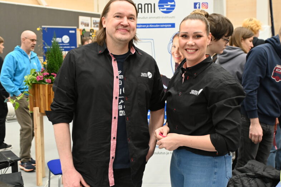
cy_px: 90
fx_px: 367
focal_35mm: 47
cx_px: 137
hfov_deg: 41.9
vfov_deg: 28.7
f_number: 2.8
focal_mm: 24
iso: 900
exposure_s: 1/125
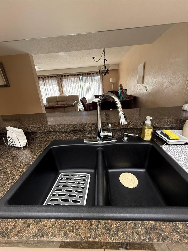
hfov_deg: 85.7
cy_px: 126
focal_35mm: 14
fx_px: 101
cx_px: 94
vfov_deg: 102.1
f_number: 2.2
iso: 320
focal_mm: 2.22
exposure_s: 1/120
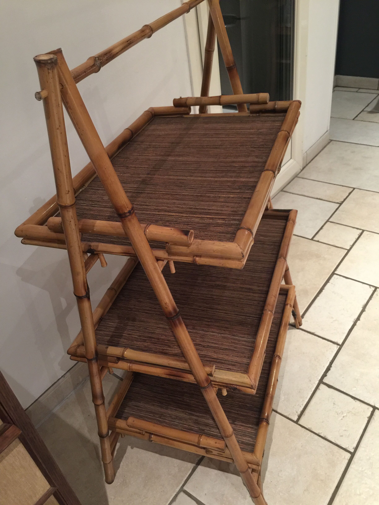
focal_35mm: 29
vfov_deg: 61.7
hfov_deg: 48.2
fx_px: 423
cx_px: 190
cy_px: 252
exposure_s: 1/10
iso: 100
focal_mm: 4.15
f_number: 2.2
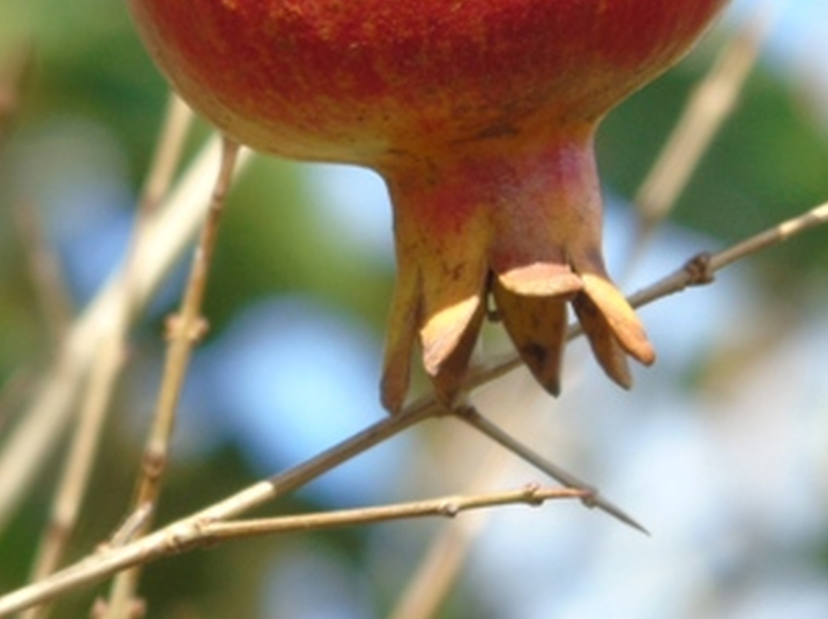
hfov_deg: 2.0
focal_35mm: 984
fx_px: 23508
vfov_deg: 1.5
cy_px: -66
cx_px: 513
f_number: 5.3
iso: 80
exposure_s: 1/160
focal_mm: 74
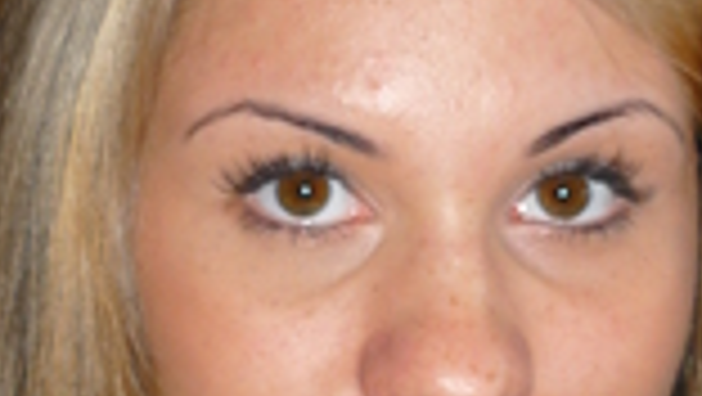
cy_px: 320
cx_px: 396
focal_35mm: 104
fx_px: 1937
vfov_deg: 11.6
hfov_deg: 20.5
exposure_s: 1/30
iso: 100
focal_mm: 5.5
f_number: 2.8
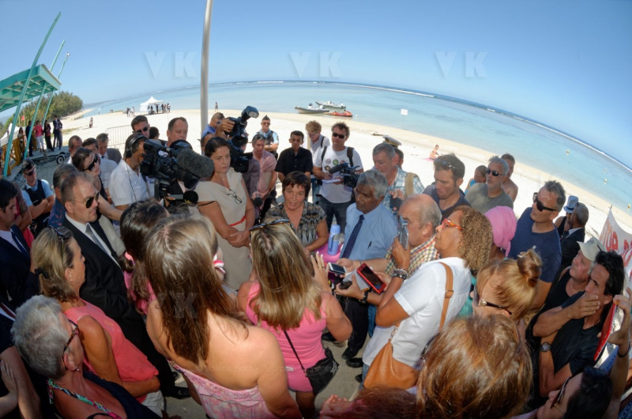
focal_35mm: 16
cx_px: 316
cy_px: 210
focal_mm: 10.5
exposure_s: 1/320
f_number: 8
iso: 200
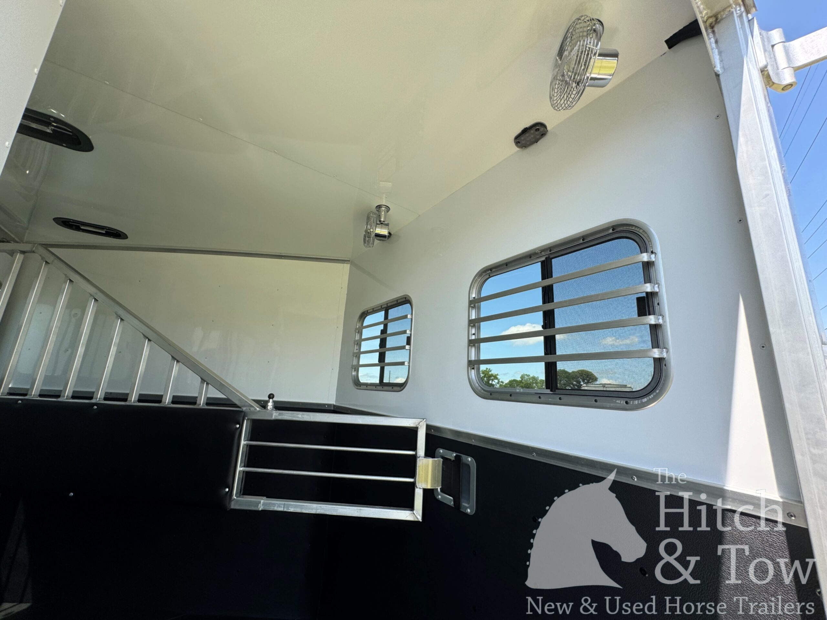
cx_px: 414
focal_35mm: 14
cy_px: 310
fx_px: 334
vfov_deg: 85.7
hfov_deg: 102.1
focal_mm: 2.22
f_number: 2.2
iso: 40
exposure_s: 1/291
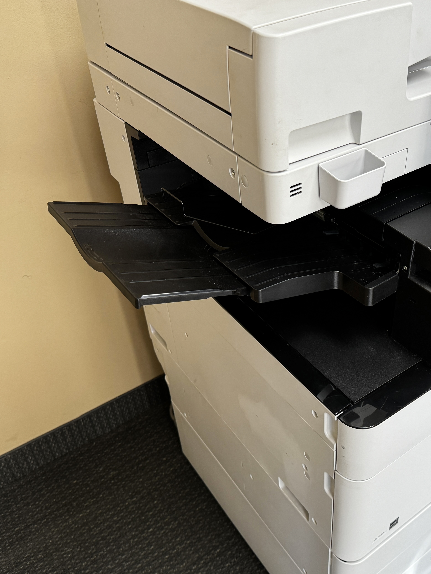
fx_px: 548
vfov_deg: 55.3
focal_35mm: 33
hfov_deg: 42.2
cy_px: 292
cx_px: 300
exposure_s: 1/120
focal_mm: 6.86
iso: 160
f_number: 1.78
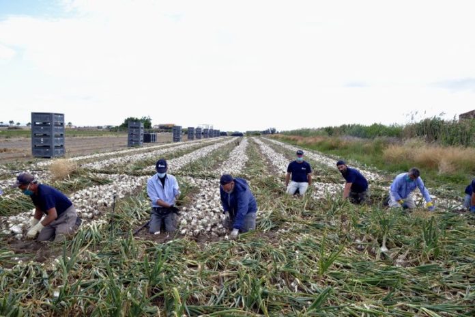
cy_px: 158
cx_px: 238
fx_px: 317
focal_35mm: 24
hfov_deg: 73.7
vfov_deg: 53.1
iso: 1000
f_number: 9
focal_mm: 24
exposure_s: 1/320
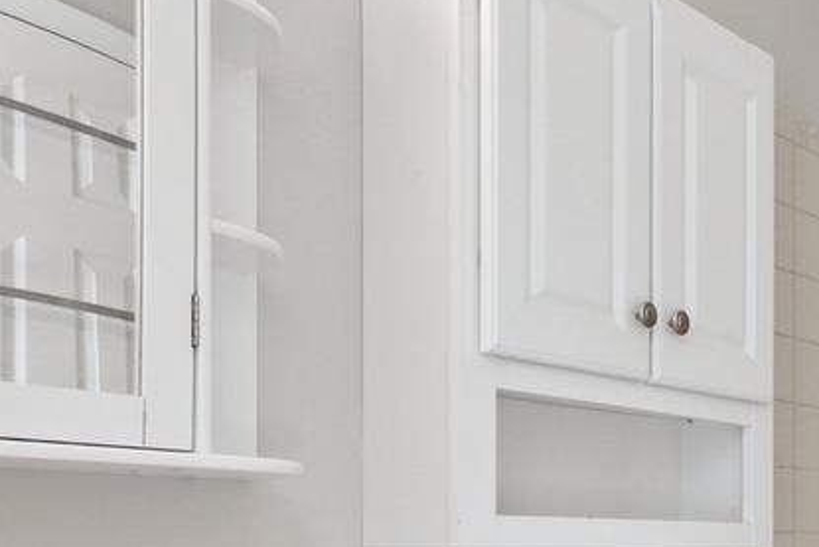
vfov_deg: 24.4
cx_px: 805
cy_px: 588
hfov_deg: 34.9
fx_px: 1183
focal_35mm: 52
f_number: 8
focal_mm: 10
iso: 400
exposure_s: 1/20
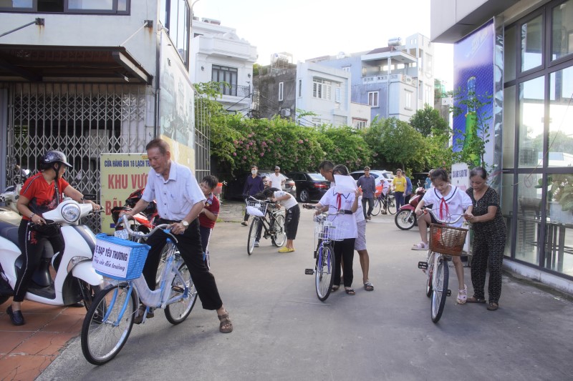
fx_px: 480
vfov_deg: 43.4
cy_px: 190
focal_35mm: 30
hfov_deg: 61.7
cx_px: 286
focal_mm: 20.1
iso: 100
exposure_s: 1/90
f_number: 4.5
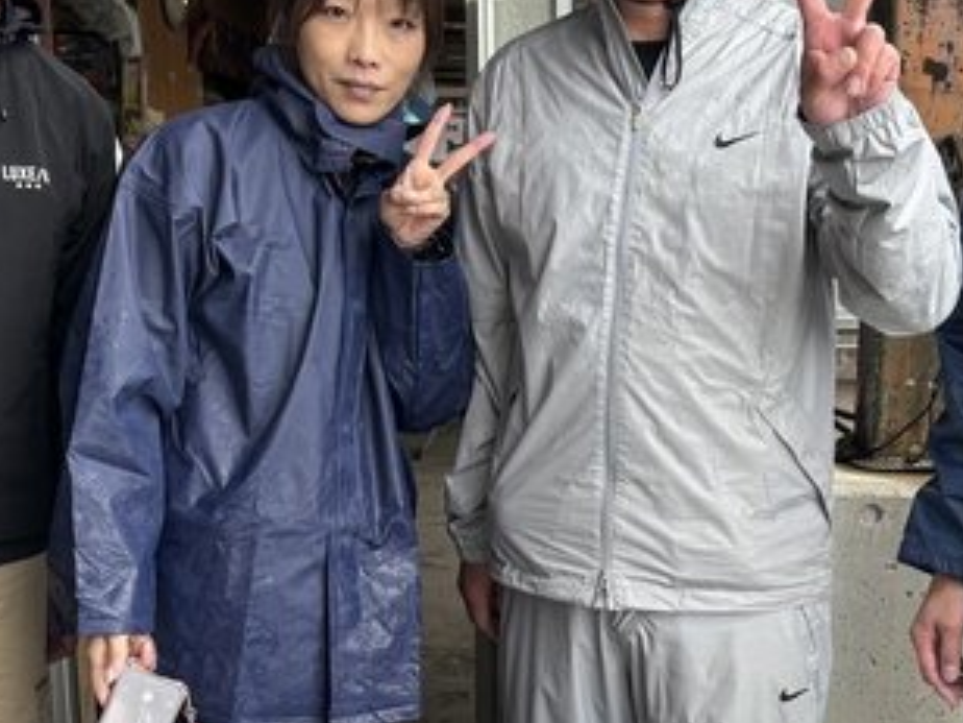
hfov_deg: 35.3
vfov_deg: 26.9
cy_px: 473
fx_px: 1502
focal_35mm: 54
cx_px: 628
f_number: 1.6
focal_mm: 5.96
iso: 50
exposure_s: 1/531
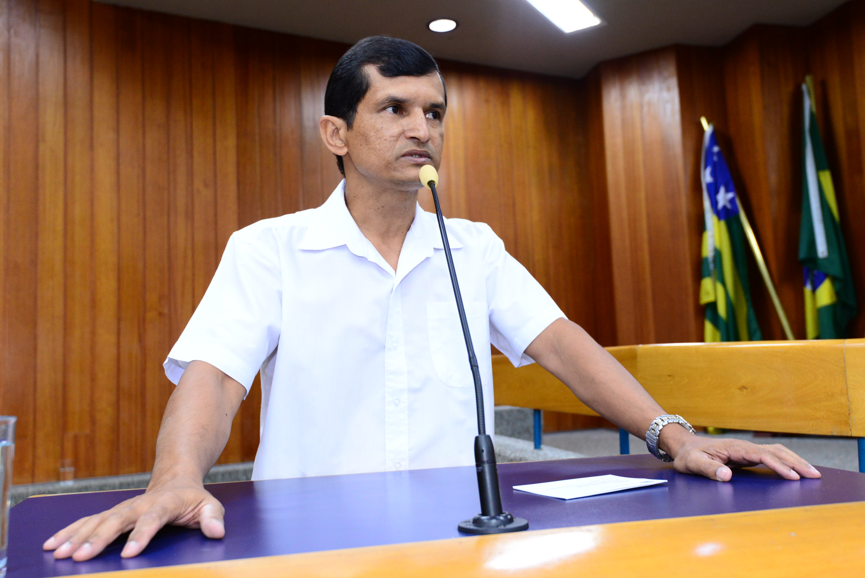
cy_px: 289
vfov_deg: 37.9
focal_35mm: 35
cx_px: 432
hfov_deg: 54.4
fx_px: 841
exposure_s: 1/60
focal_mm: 35
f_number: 5
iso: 2500
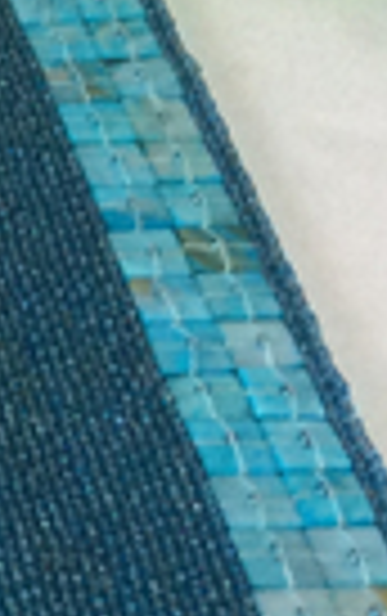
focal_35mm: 158
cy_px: 405
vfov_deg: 13.2
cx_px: -819
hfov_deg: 7.3
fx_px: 2658
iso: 125
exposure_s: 1/25
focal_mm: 3.3
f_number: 2.4
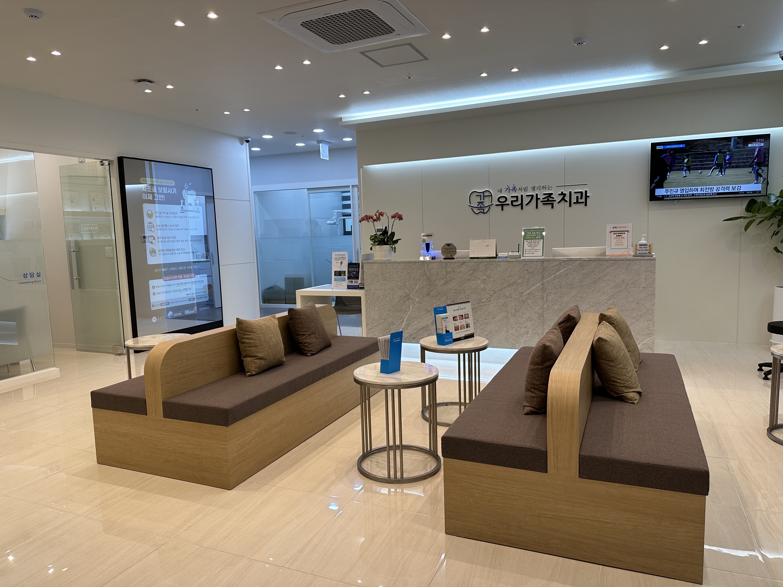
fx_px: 543
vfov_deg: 56.8
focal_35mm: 24
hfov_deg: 71.6
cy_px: 294
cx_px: 392
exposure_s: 1/163
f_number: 1.78
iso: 80
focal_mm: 6.86
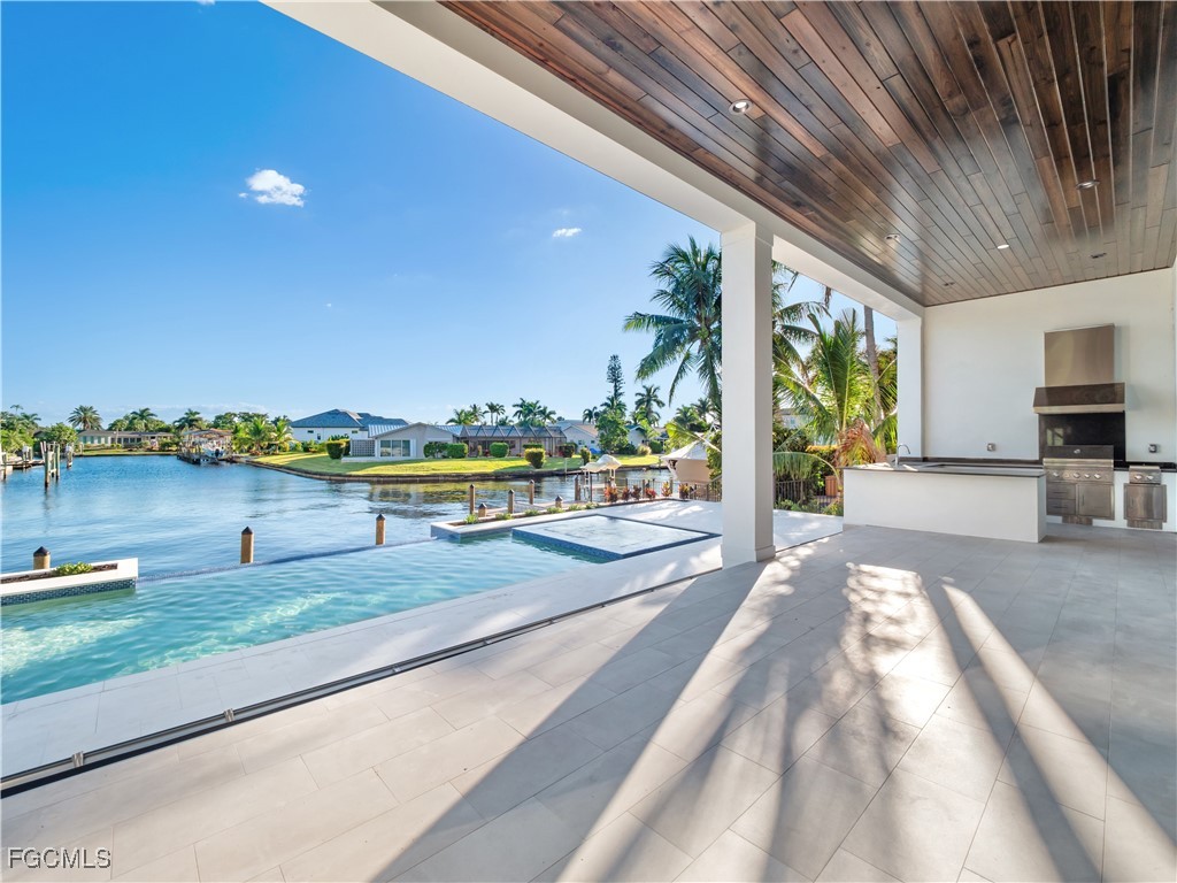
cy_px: 442
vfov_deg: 85.7
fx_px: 476
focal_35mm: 14
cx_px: 588
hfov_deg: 102.1
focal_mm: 7
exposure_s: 1/160
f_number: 7.1
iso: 200
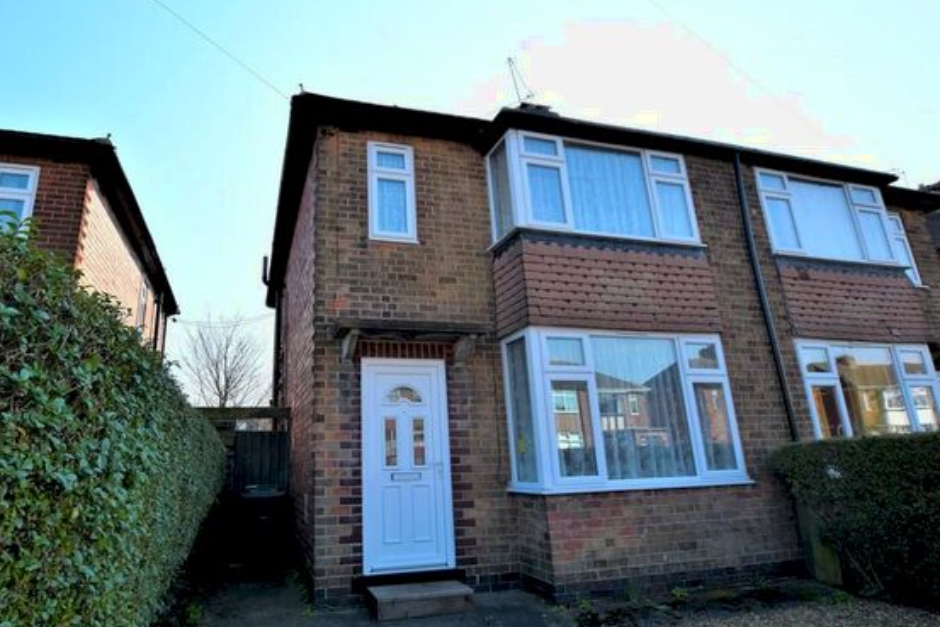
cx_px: 377
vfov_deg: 64.6
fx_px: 496
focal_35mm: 19
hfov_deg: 85.8
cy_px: 307
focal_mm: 10
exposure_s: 1/320
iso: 200
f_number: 9
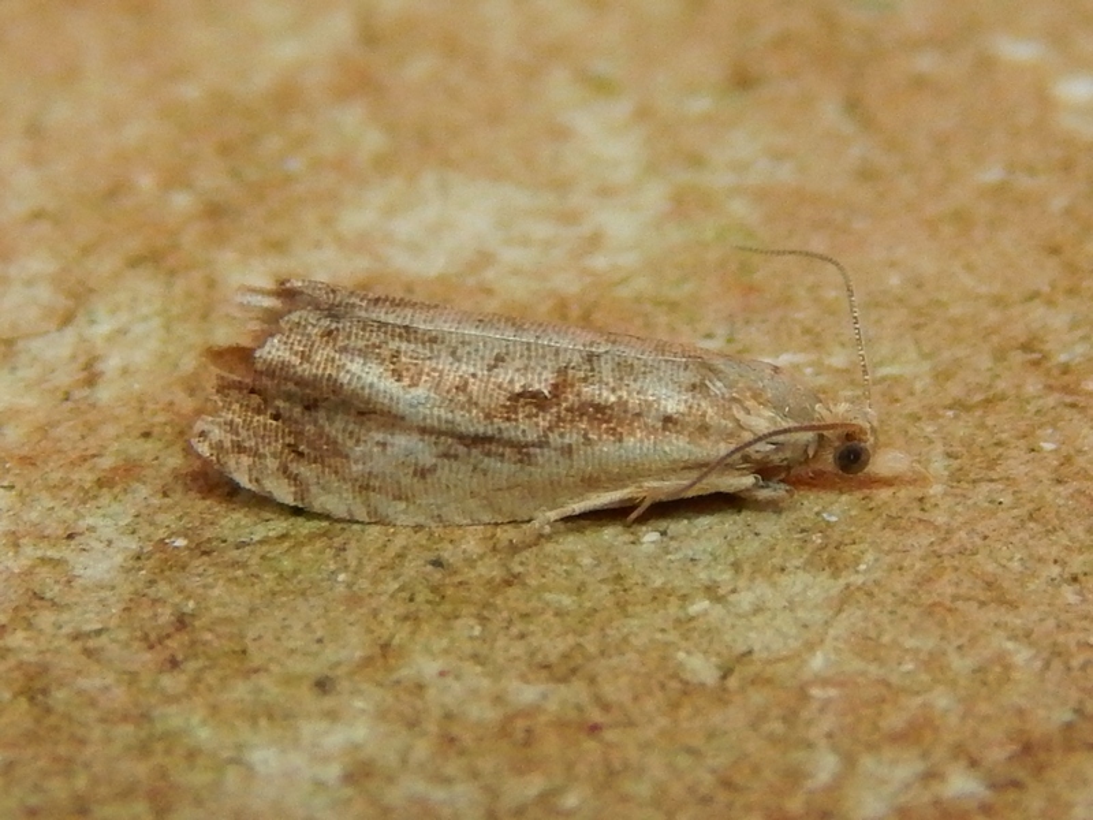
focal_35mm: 132
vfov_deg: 11.2
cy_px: 410
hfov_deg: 14.9
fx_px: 4168
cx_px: 546
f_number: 4.8
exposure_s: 1/200
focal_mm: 23.4
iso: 400
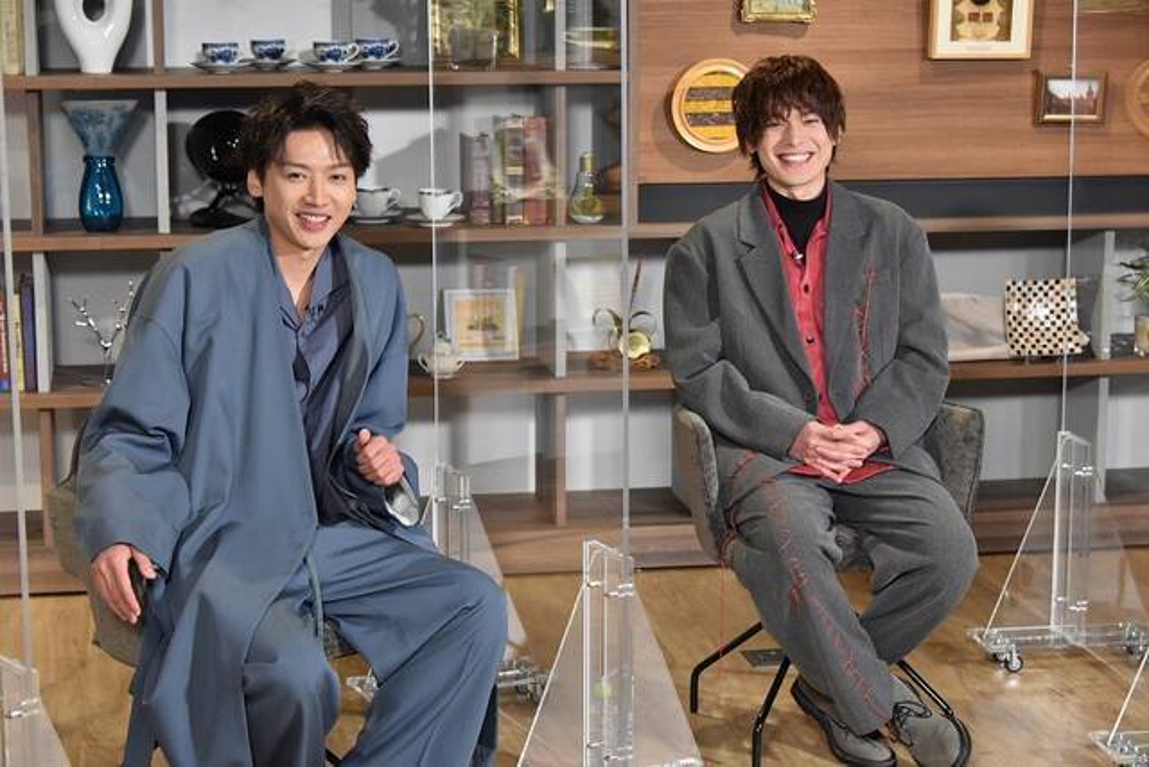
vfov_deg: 18.9
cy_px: 384
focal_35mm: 72
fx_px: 2298
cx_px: 574
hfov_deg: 28.1
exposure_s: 1/250
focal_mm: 72
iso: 4000
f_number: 5
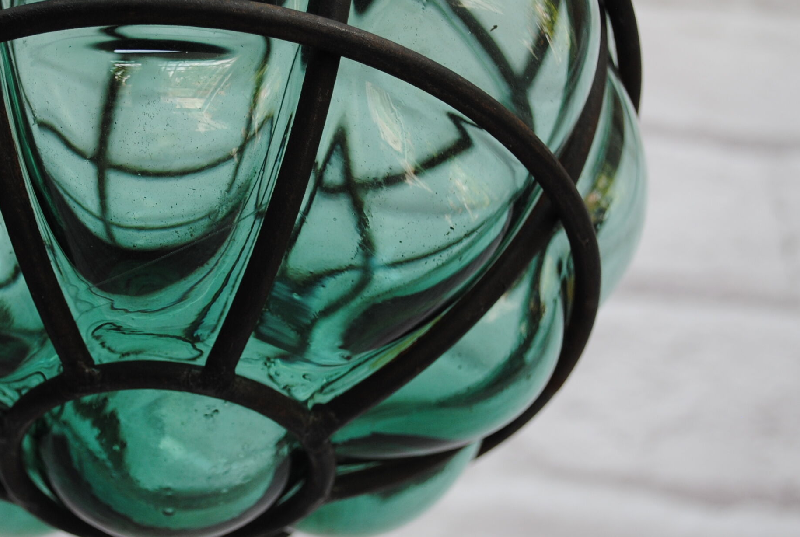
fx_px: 1692
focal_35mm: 76
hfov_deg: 26.3
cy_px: 291
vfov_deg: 18.0
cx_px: 205
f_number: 5
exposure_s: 1/100
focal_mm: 32
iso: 200
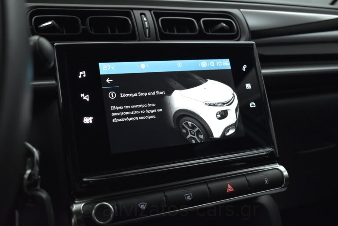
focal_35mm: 38
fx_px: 352
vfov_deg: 35.5
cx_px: 169
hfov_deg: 51.3
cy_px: 113
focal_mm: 25
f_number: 4
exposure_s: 1/125
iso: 1600
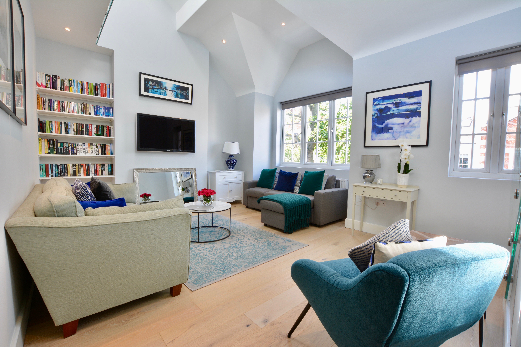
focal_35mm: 15
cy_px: 174
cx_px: 260
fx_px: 217
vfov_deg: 77.3
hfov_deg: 100.4
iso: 100
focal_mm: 10
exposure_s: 1/2.5
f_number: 11
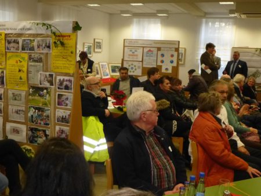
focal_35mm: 41
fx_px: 309
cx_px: 130
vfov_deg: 35.2
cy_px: 98
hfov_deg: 45.8
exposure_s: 1/60
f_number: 3.9
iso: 800
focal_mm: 7.4
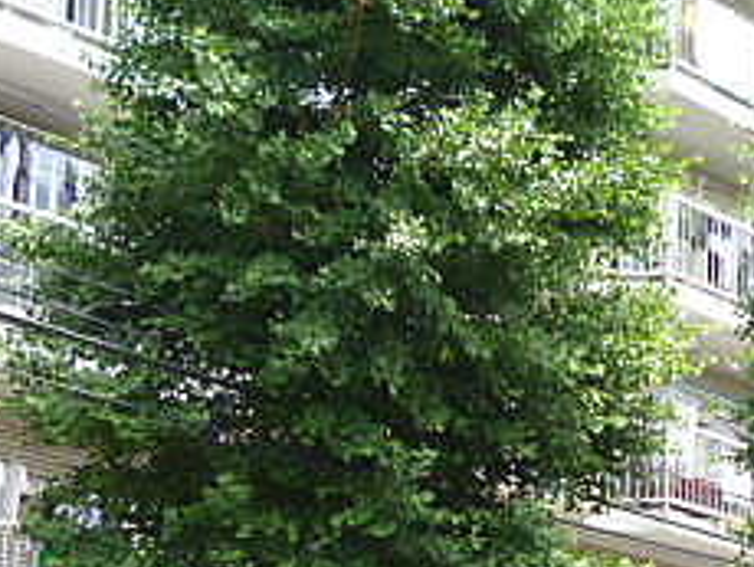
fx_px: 2180
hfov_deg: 19.6
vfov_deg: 14.2
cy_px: 760
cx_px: 498
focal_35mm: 100
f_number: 2.9
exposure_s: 1/250
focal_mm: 6.4
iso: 100
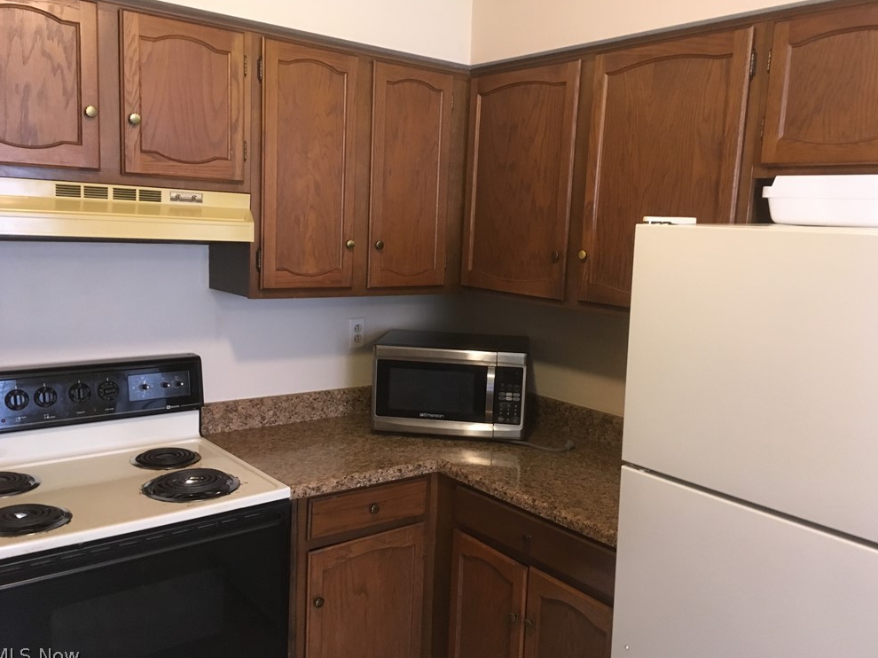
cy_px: 330
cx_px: 442
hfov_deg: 60.0
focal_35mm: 30
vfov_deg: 46.8
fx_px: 761
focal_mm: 4.15
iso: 200
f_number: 2.2
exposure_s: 1/17
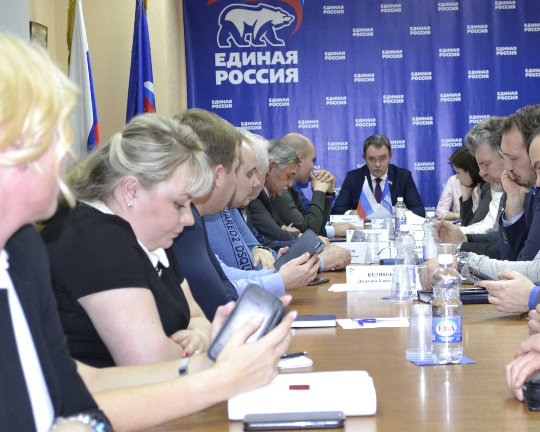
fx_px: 1311
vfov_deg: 18.7
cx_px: 363
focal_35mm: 82
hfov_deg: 23.2
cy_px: 208
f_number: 5.3
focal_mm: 42
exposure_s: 1/60
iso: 2500
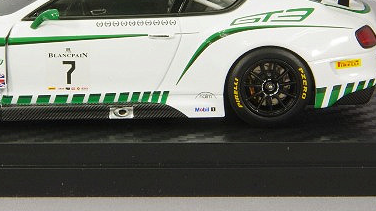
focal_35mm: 200
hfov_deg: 10.8
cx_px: 116
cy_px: 8
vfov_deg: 6.0
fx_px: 1993
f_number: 32
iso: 400
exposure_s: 1/1.67
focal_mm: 75
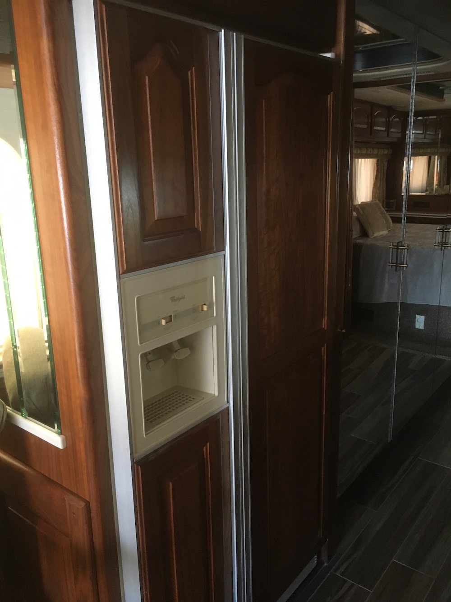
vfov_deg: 61.7
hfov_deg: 48.2
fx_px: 504
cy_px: 301
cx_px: 226
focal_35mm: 29
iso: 200
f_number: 2.2
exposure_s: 1/30
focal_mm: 4.15
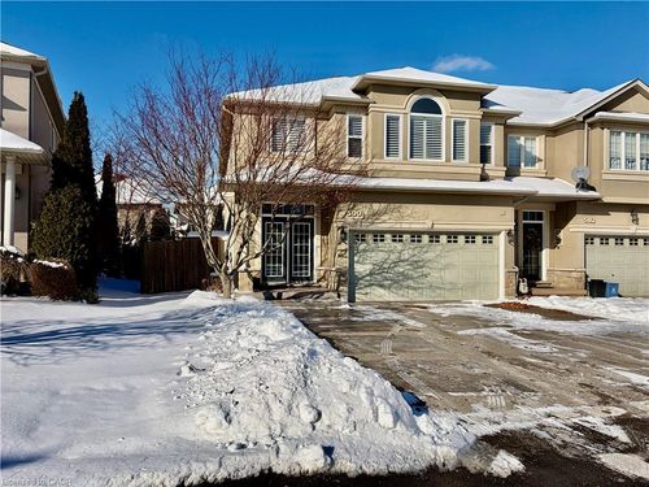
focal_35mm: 26
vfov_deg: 53.1
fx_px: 487
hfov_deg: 67.3
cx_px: 324
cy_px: 244
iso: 50
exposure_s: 1/10101
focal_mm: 5.96
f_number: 1.6
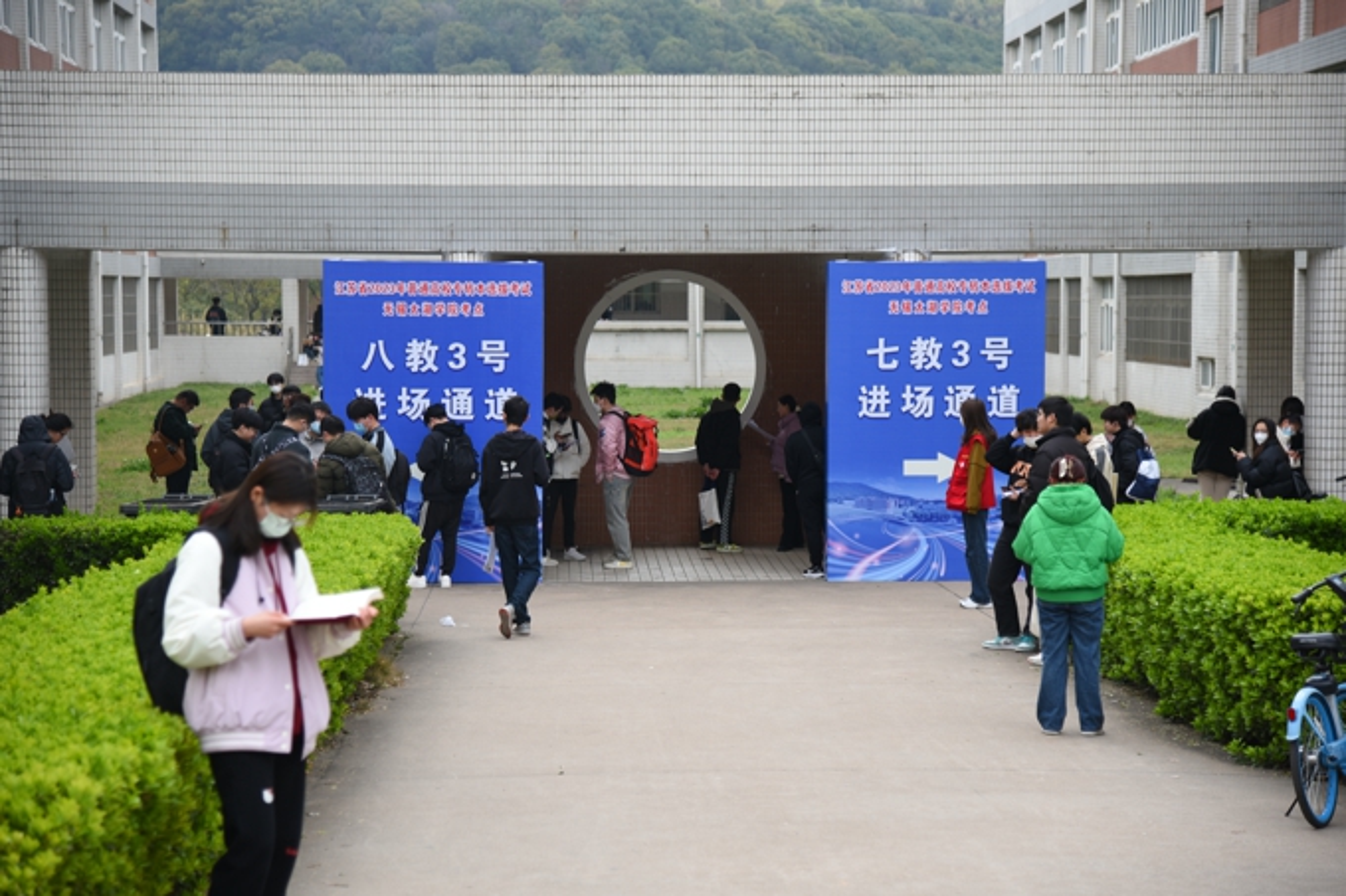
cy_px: 448
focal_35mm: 92
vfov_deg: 14.9
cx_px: 673
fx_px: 3439
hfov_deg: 22.1
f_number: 4
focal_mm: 92
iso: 140
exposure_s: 1/100
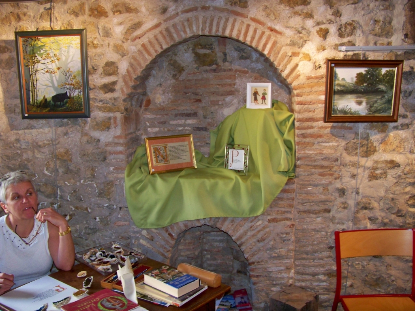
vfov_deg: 42.9
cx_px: 208
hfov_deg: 55.4
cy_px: 156
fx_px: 396
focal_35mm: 33
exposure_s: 1/30
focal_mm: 5.85
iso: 200
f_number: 2.8
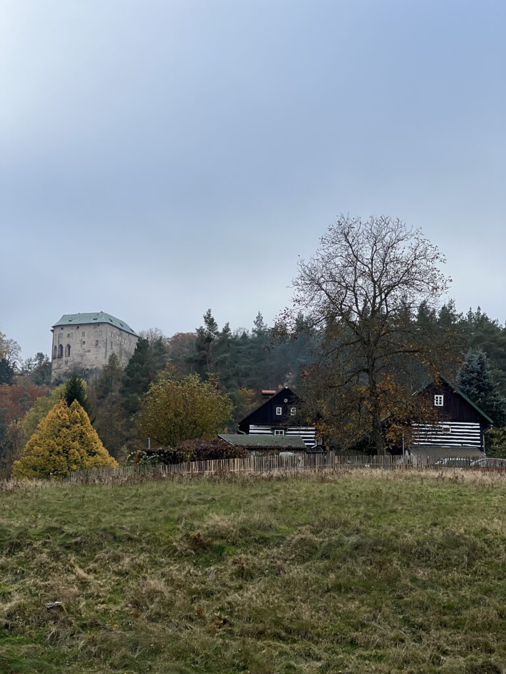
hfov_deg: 19.1
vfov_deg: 25.3
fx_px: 1501
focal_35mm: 77
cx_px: 253
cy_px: 337
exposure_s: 1/285
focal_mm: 9
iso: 32
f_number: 2.8
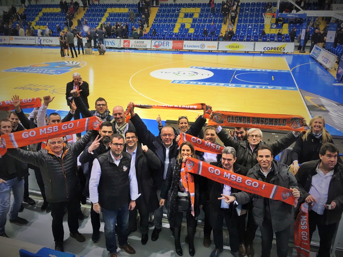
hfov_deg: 61.7
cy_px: 128
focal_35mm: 29
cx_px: 172
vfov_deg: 48.2
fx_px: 287
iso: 40
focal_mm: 4.15
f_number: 2.2
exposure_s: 1/33
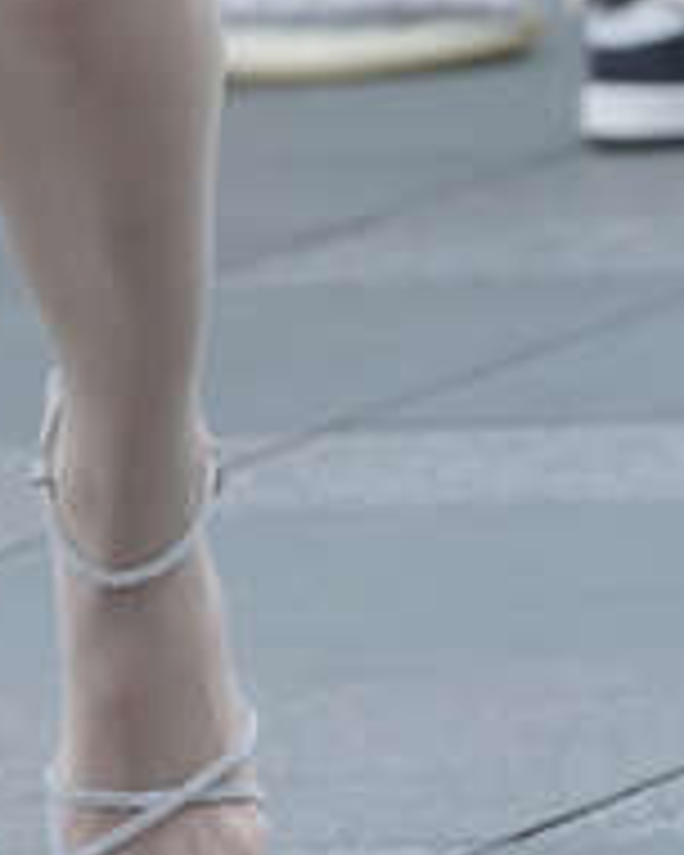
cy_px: -1638
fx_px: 30315
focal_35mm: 1198
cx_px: -896
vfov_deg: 1.6
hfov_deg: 1.3
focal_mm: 135
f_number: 4
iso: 400
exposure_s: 1/500
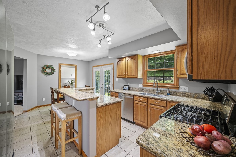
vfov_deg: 81.2
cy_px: 78
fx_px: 92
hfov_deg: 104.3
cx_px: 118
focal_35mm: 14
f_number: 8
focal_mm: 14
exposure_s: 1/4
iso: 400
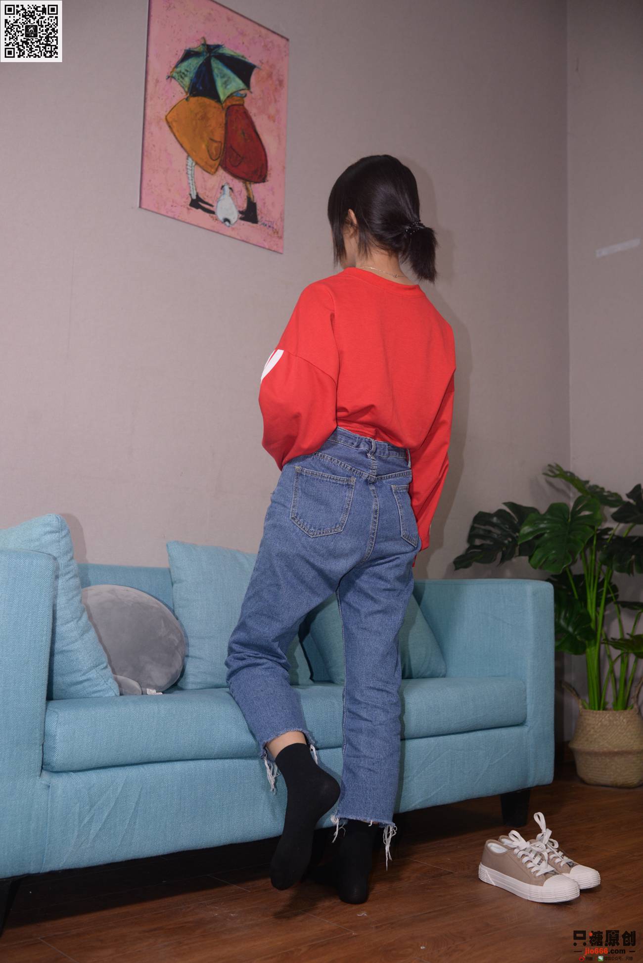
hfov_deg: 37.9
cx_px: 322
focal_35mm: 35
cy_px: 482
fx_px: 937
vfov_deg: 54.4
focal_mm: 35
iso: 640
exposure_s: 1/125
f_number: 5
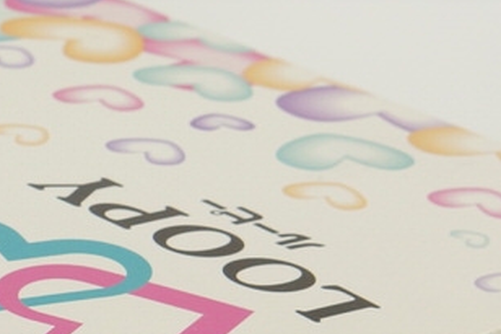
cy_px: 411
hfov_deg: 7.0
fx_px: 4061
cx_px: -135
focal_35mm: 292
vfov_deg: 4.7
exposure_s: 1/80
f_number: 6.3
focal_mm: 50
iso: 500
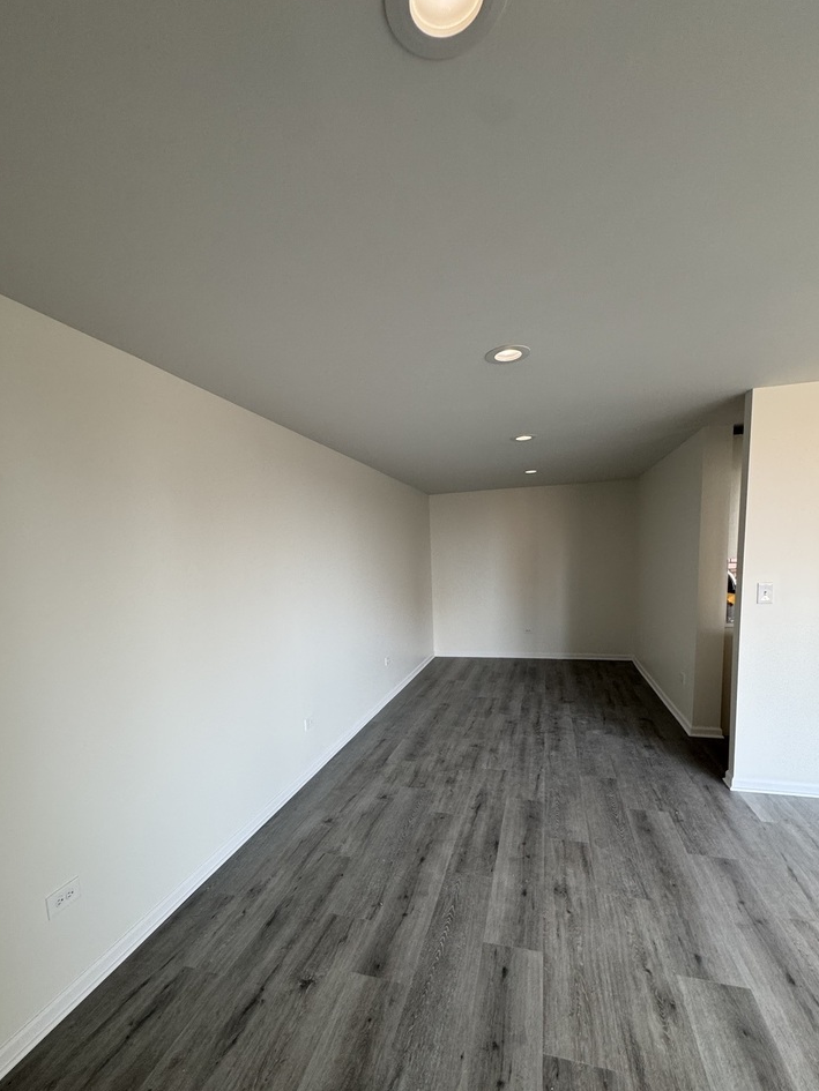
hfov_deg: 78.1
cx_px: 390
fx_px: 505
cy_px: 620
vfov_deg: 93.9
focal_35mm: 16
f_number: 2.2
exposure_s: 1/120
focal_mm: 2.22
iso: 200
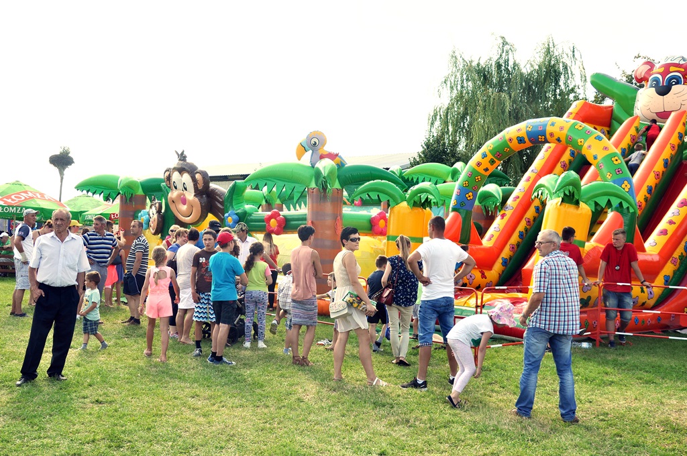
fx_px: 715
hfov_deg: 51.3
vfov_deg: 35.4
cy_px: 228
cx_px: 344
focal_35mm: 38
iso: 200
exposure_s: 1/180
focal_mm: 25
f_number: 6.7
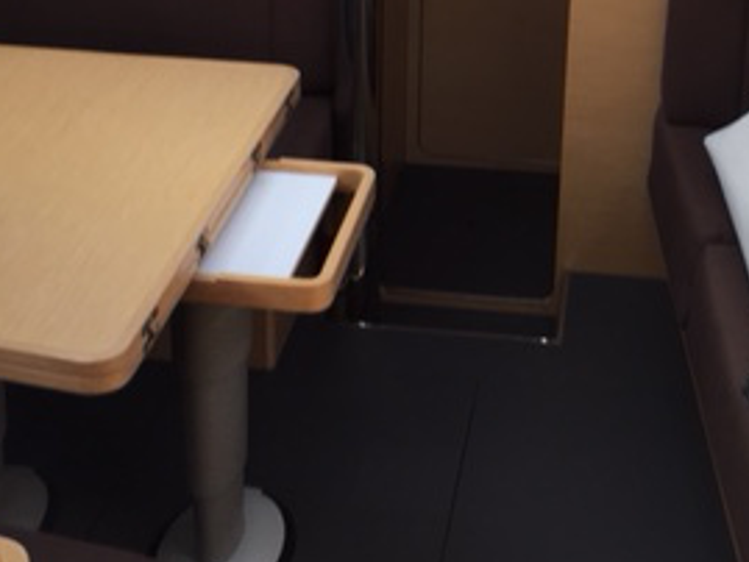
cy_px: 64
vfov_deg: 20.9
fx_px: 1494
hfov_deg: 28.1
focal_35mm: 69
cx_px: 454
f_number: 2.2
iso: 32
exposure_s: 1/50
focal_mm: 4.15
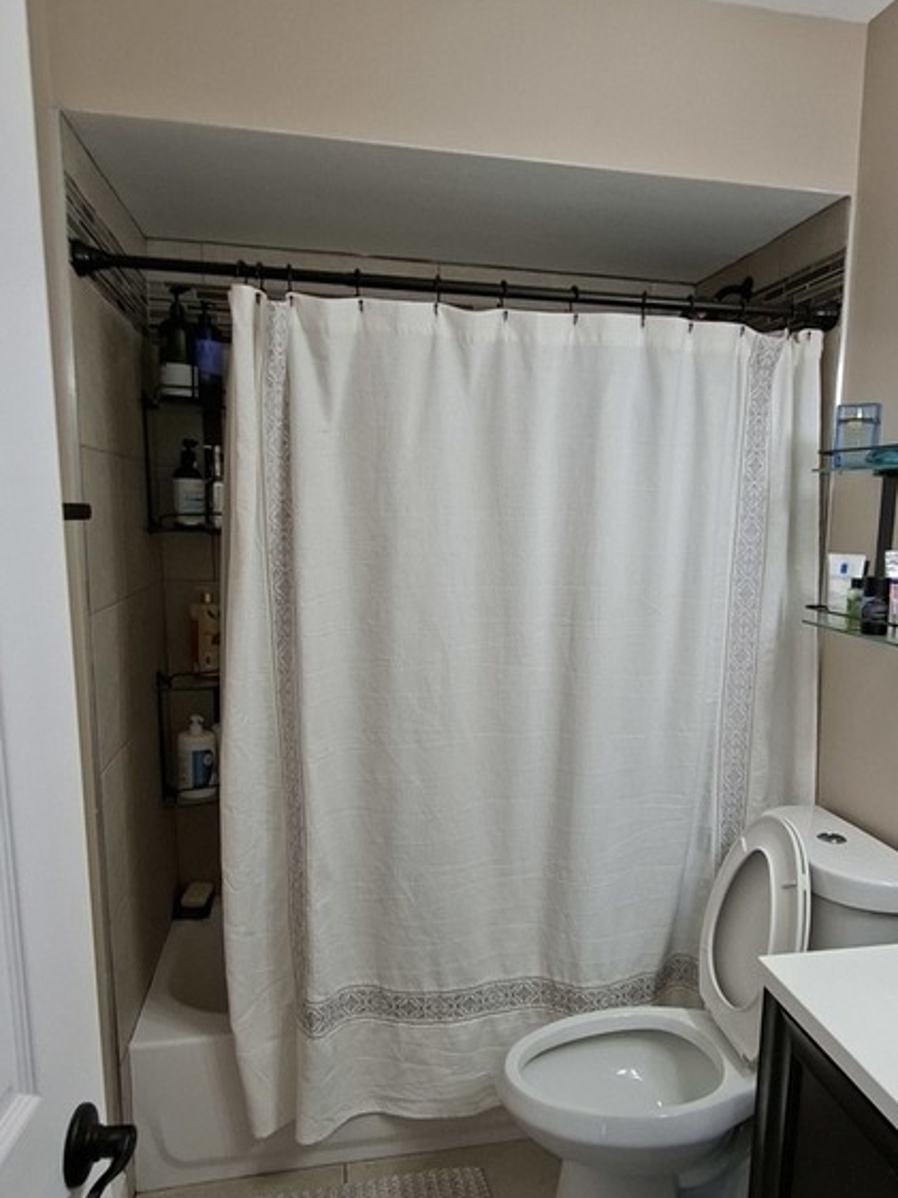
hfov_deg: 54.3
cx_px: 552
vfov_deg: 69.1
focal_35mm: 25
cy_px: 680
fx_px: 865
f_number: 2.2
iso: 40
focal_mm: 1.74
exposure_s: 1/40
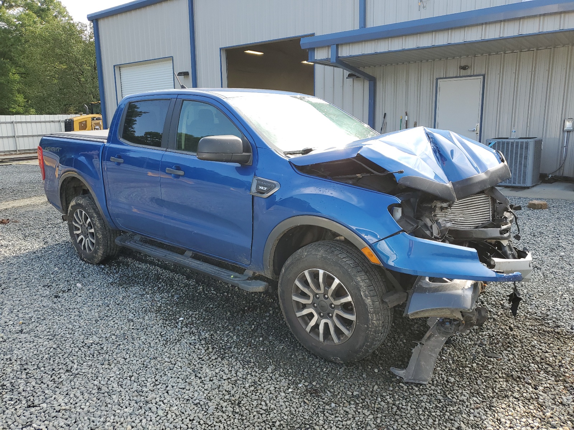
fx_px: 431
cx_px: 287
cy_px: 215
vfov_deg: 53.1
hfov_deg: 67.3
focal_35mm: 26
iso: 50
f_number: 1.5
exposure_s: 1/769
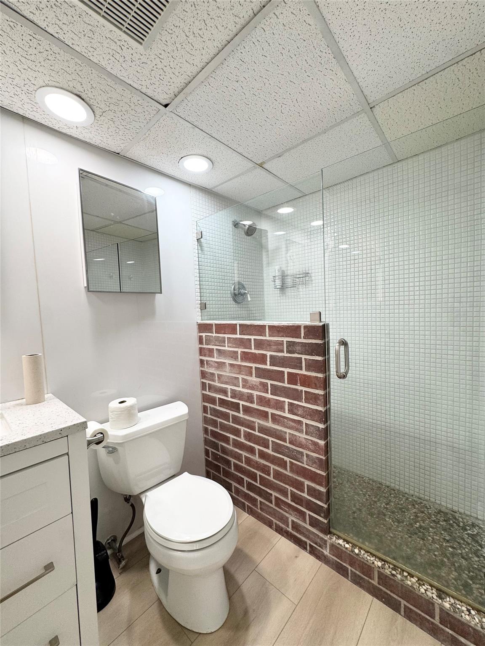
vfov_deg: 102.1
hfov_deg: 85.7
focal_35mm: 14
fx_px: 262
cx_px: 242
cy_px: 323
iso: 125
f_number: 2.2
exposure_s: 1/120
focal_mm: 2.22
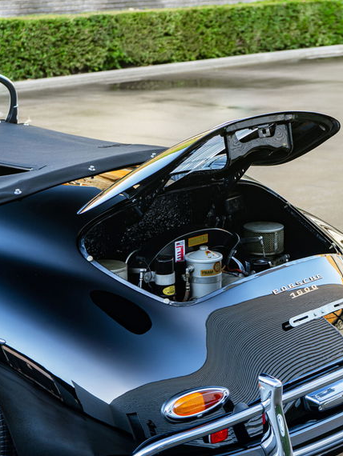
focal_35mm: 88
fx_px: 1162
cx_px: 228
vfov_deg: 22.2
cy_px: 255
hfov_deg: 16.8
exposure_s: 1/15
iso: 100
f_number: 4.5
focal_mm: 51
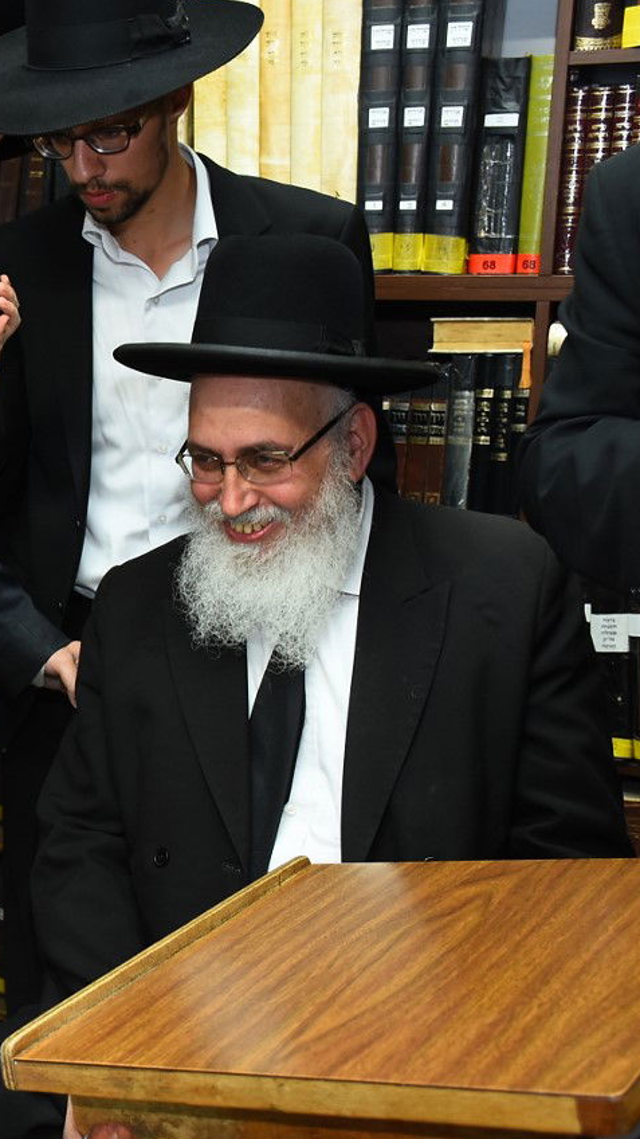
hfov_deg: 19.6
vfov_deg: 36.6
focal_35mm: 57
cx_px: -165
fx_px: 1720
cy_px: 571
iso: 400
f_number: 5
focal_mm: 24
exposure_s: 1/60
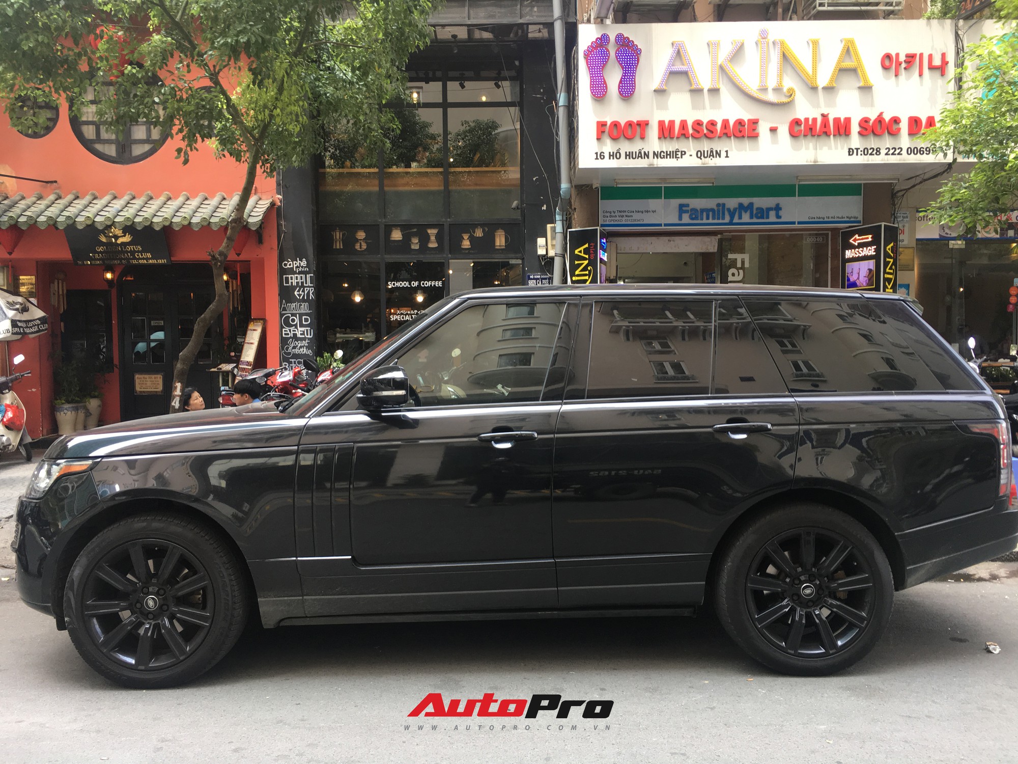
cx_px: 509
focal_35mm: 29
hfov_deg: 61.7
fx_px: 853
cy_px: 382
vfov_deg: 48.2
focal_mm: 4.15
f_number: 2.2
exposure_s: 1/100
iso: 32
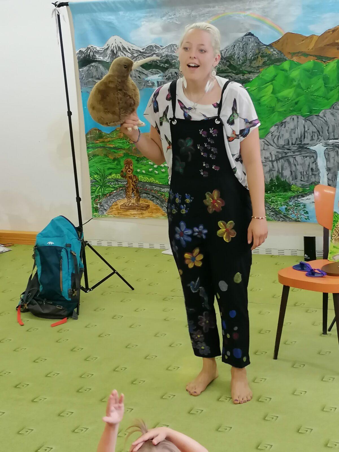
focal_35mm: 60
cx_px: 170
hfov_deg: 24.4
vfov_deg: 32.2
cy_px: 226
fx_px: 783
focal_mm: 4.75
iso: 125
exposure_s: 1/50
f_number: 1.8
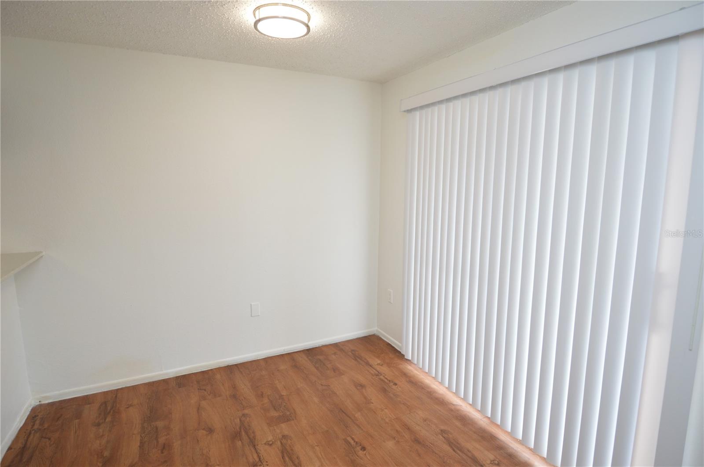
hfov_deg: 90.1
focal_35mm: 18
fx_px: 352
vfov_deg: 67.3
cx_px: 352
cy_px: 234
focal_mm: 12
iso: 400
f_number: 4.5
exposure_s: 1/80
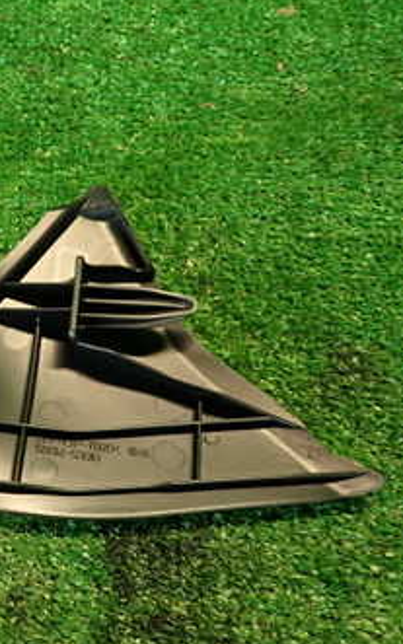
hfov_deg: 22.8
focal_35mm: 48
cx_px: -167
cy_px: 292
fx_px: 843
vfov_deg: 41.8
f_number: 2
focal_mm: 4.5
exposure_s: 1/30
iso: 250
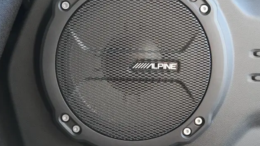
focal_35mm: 49
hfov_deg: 42.1
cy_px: 60
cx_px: 129
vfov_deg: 24.4
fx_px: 338
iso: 1000
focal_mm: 22
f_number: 5
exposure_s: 1/60
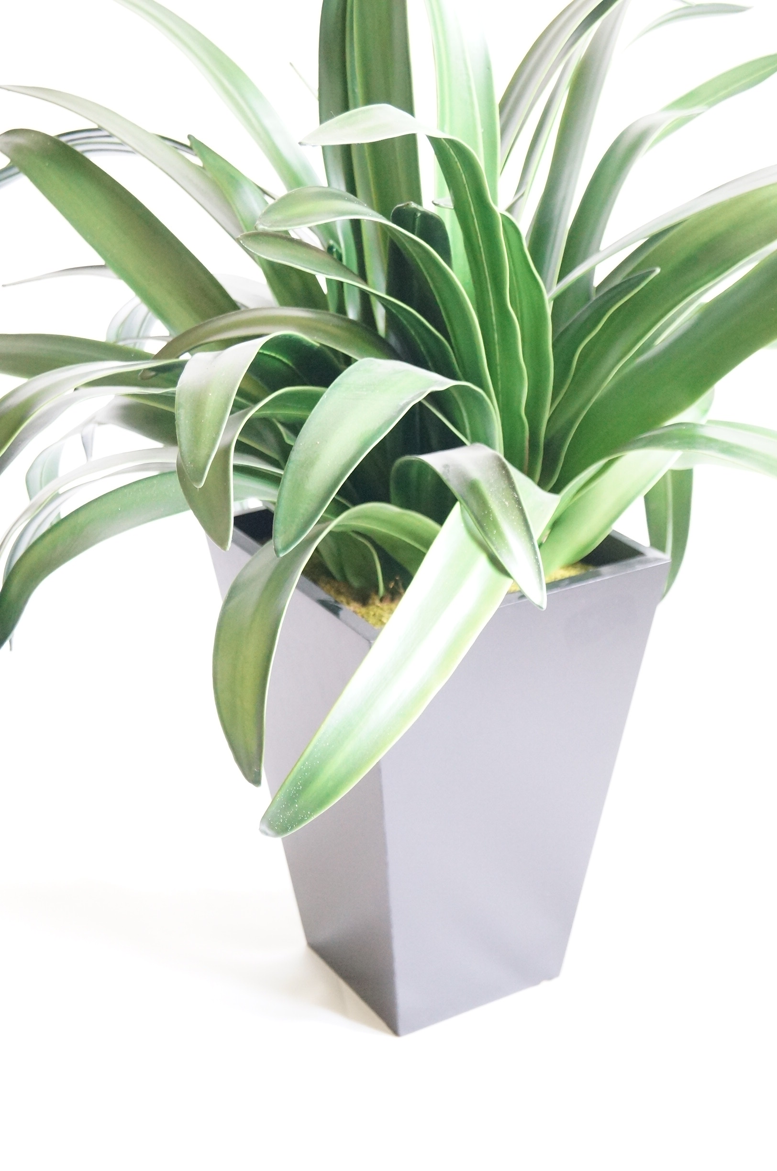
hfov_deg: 22.5
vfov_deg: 33.4
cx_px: 388
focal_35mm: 60
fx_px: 1949
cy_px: 586
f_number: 5
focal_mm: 40
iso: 3200
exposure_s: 1/40
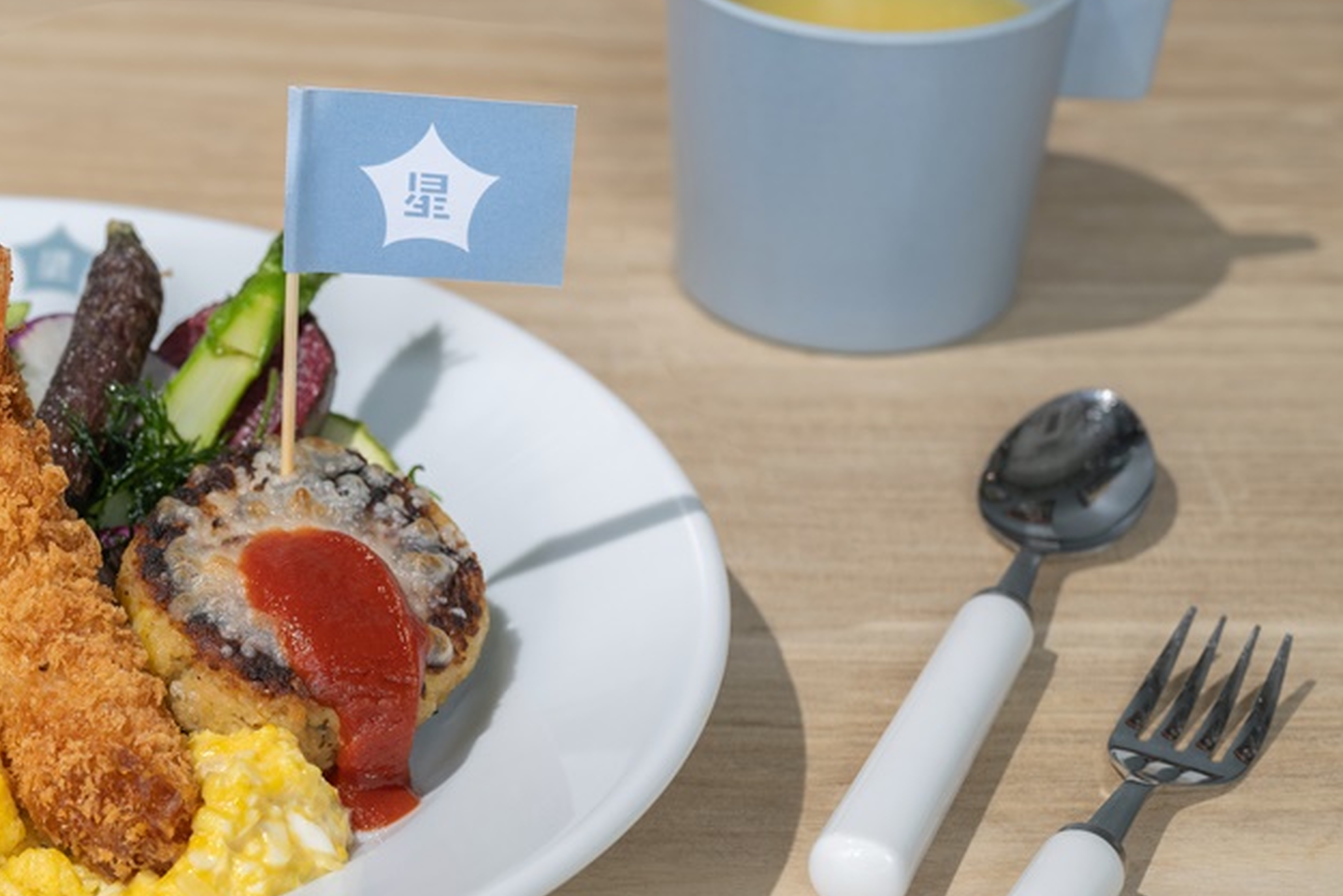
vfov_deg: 14.2
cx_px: 232
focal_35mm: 96
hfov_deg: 20.9
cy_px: 552
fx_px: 3582
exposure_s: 1/5
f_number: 5.6
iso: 200
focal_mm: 50
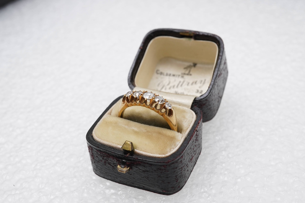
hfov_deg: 43.6
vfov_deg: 29.9
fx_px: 381
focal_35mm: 45
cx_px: 152
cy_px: 102
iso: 500
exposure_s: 1/125
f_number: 20
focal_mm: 30
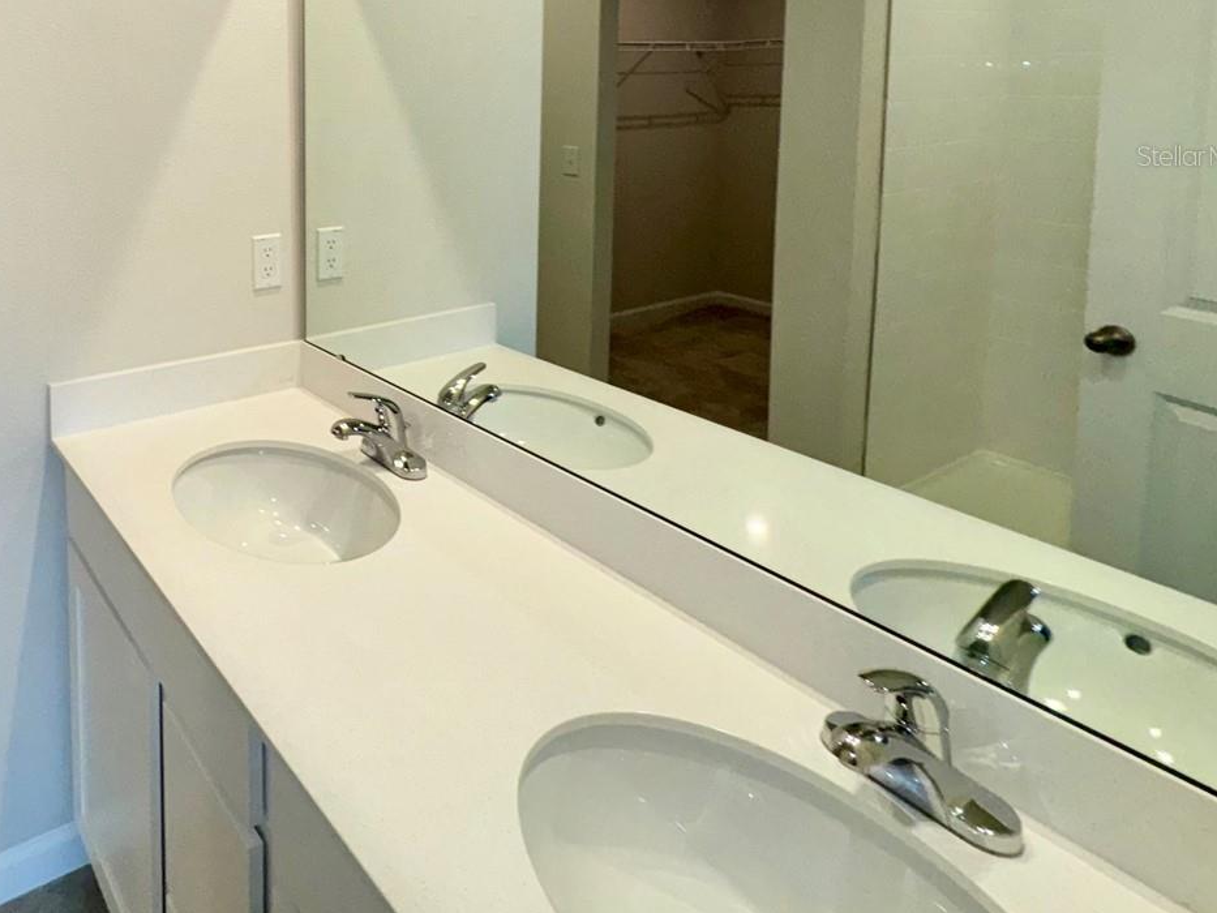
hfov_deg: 64.2
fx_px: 844
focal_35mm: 24
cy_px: 155
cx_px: 217
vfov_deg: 52.3
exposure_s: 1/120
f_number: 2.2
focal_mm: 2.22
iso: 100
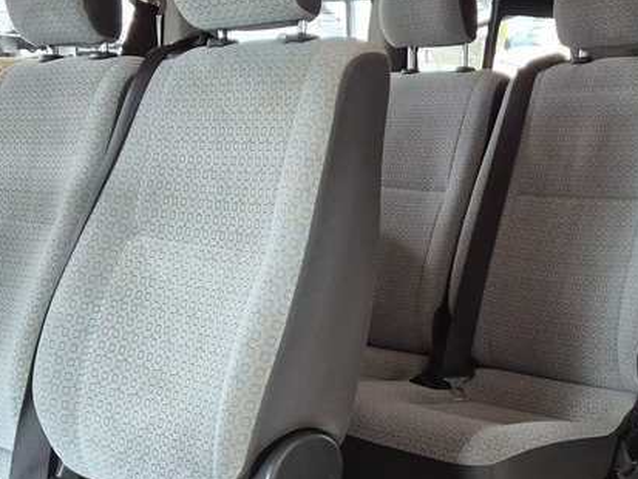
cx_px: 459
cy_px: 338
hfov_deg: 33.3
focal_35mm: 57
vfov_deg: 25.5
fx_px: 1051
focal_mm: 5.4
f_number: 1.8
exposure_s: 1/100
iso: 320
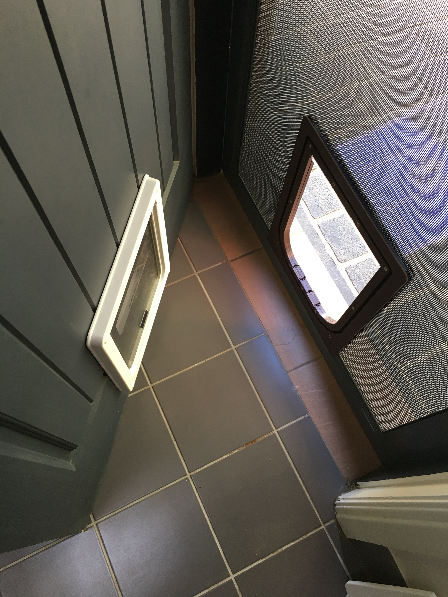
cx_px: 224
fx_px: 500
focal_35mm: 29
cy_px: 298
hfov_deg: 48.2
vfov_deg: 61.7
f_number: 2.2
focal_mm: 4.15
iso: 64
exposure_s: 1/33
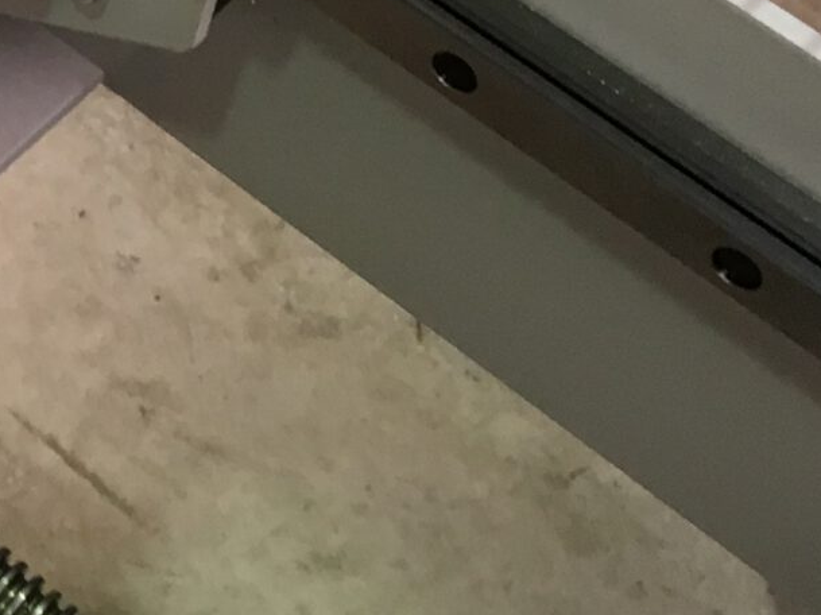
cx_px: -568
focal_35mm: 122
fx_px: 2892
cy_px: 43
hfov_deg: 14.5
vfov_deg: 12.0
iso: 100
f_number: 2.2
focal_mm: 4.15
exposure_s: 1/33
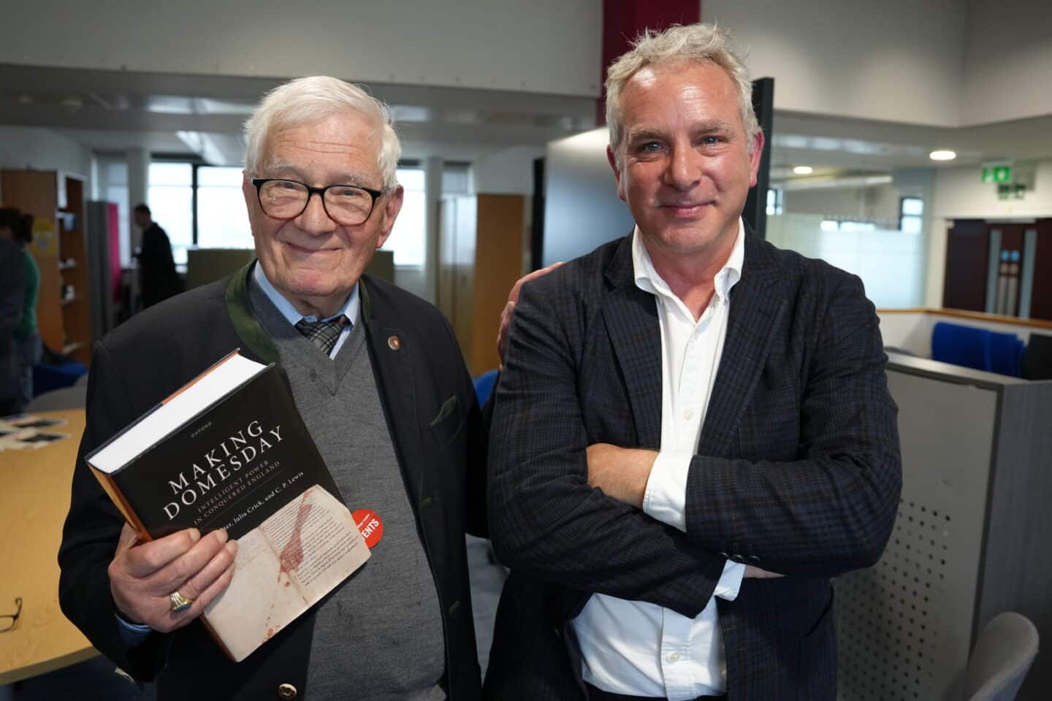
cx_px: 526
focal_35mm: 28
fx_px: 818
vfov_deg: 46.4
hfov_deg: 65.5
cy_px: 350
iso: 2500
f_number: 4
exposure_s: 1/160
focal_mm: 28
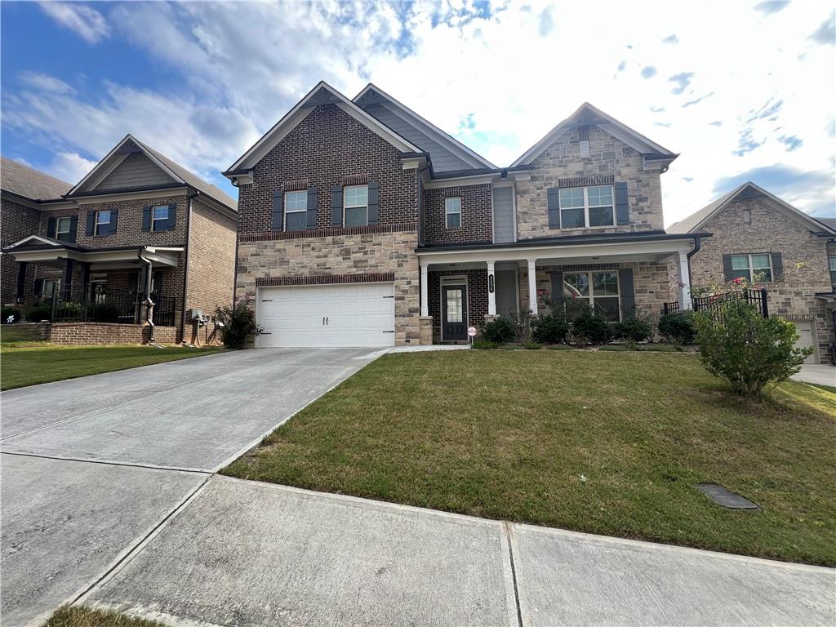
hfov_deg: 106.2
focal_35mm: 13
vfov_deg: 89.9
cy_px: 314
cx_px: 418
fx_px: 314
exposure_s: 1/490
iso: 32
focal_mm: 1.57
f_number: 1.8
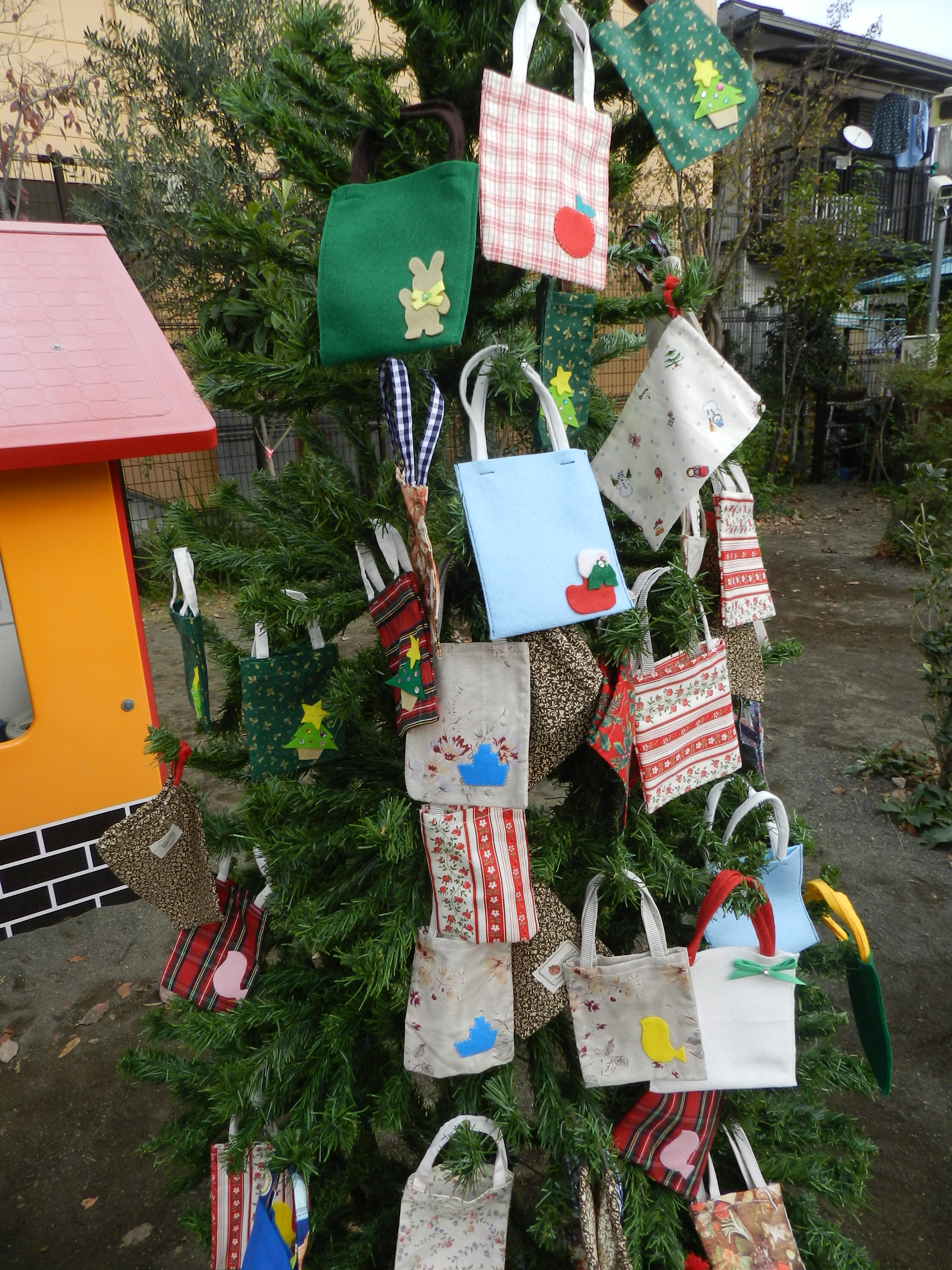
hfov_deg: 58.9
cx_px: 476
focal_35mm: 23
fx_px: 843
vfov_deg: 73.9
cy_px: 635
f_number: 3.4
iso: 160
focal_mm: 4
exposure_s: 1/320
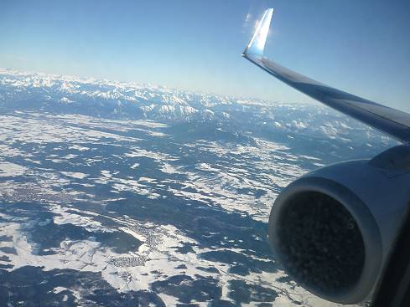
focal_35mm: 33
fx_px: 391
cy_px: 154
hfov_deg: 55.3
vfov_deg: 43.0
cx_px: 205
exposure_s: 1/125
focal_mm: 5.5
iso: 100
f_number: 8
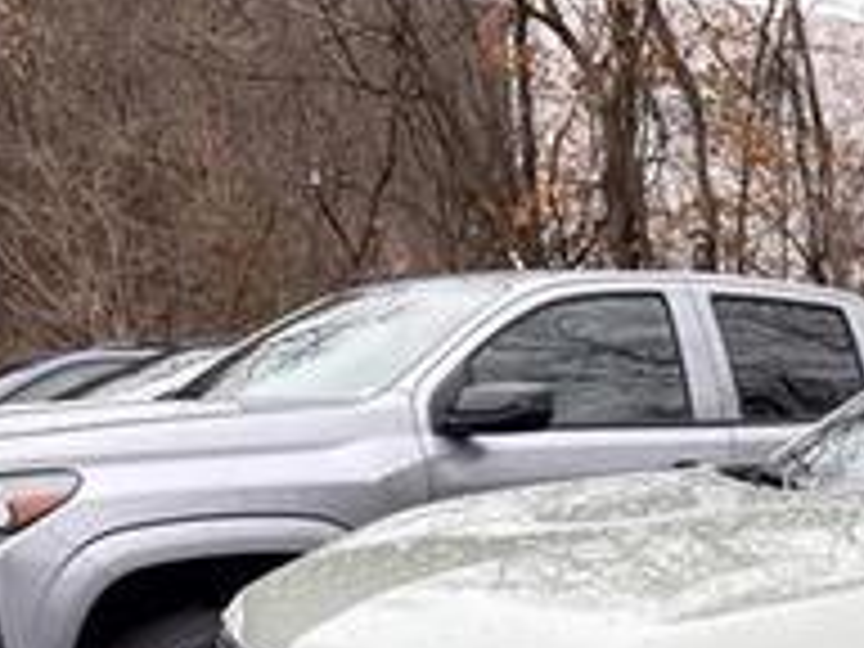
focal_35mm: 63
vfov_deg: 21.4
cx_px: 1094
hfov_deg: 26.5
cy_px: 801
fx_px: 1572
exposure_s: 1/504
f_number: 1.78
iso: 80
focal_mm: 6.76
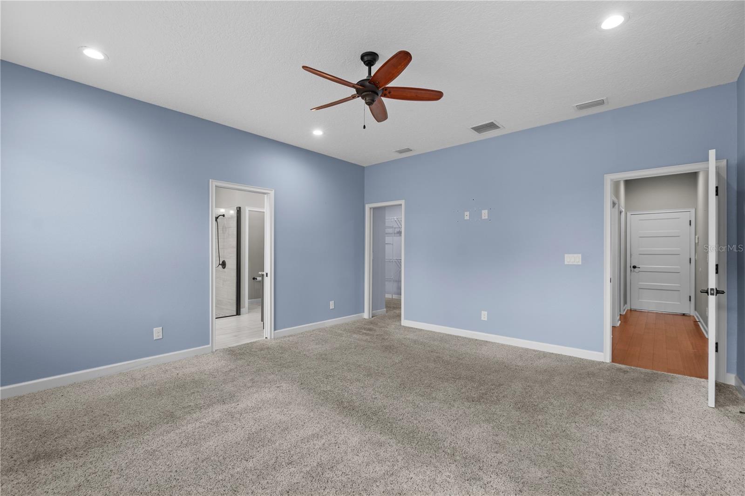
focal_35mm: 15
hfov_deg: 100.4
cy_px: 248
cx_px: 372
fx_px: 310
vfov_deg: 77.3
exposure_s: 1.6
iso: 100
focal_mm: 10
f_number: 7.1
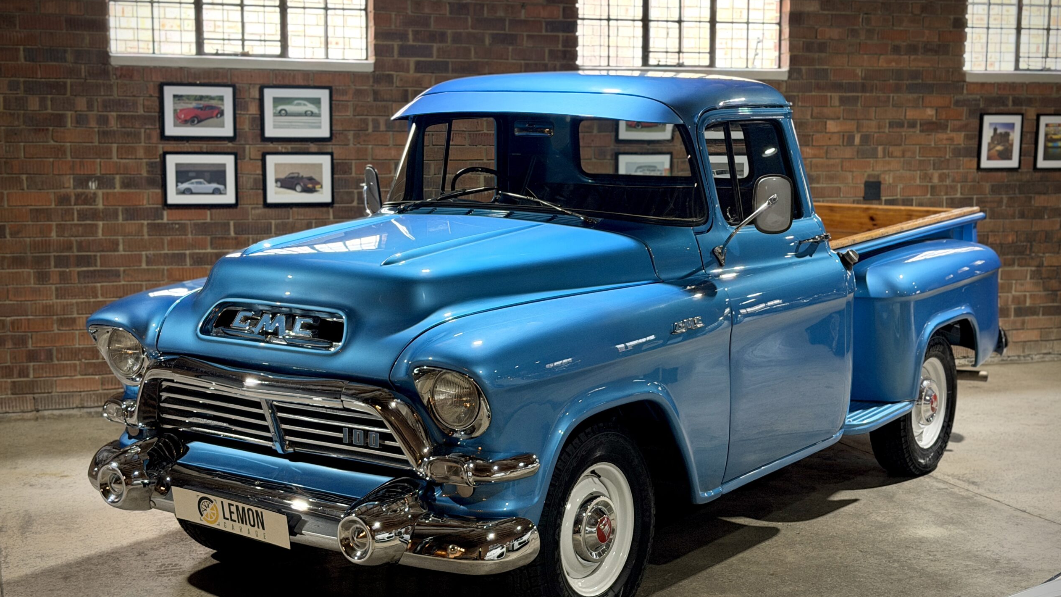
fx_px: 1491
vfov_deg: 22.6
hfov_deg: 39.2
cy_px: 306
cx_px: 536
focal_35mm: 53
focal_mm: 6.76
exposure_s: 1/50
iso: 250
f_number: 1.78
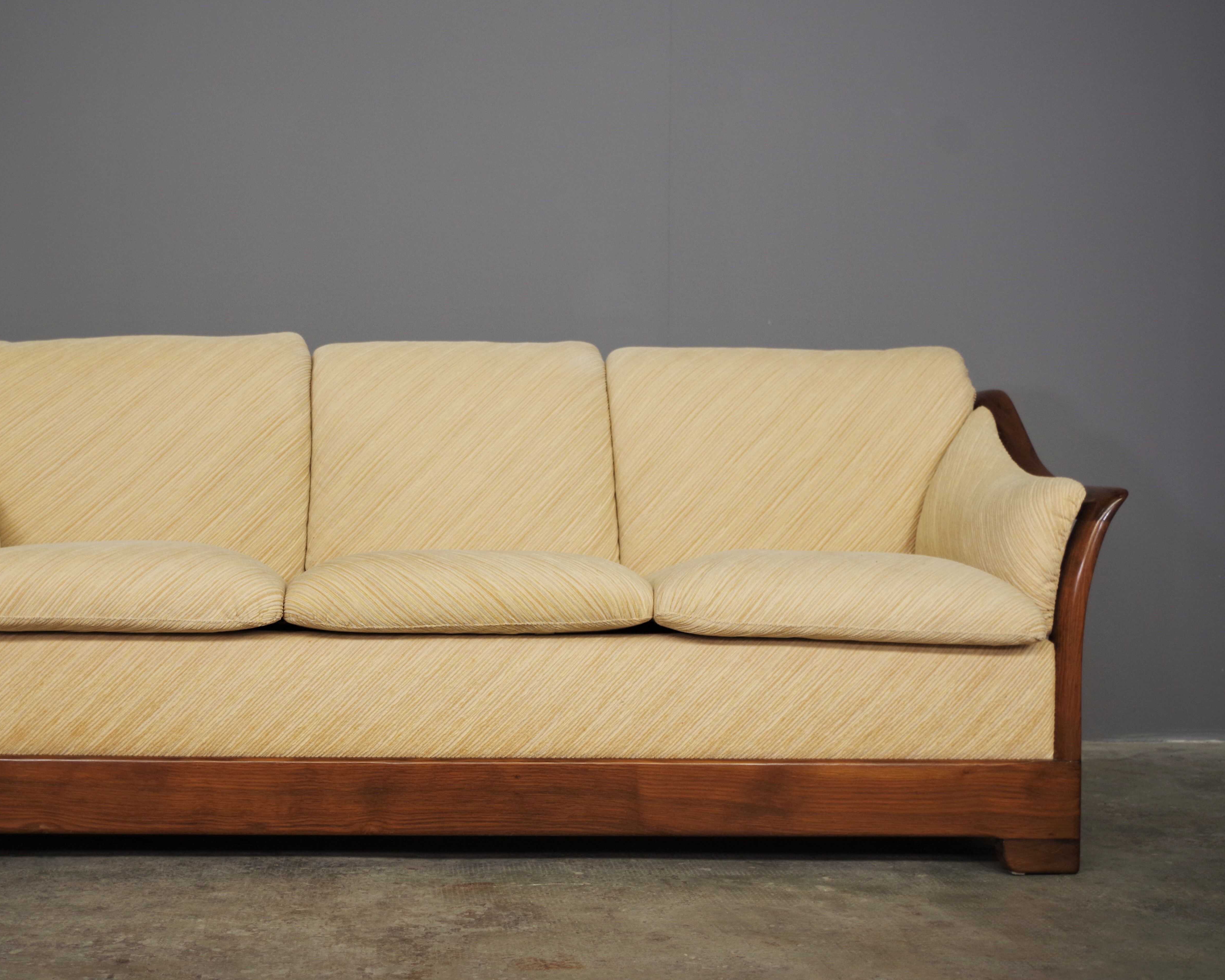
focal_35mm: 50
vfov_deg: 30.3
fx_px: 1813
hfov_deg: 37.1
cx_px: 455
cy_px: 476
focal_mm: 28.13
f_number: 4
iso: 200
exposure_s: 1/60
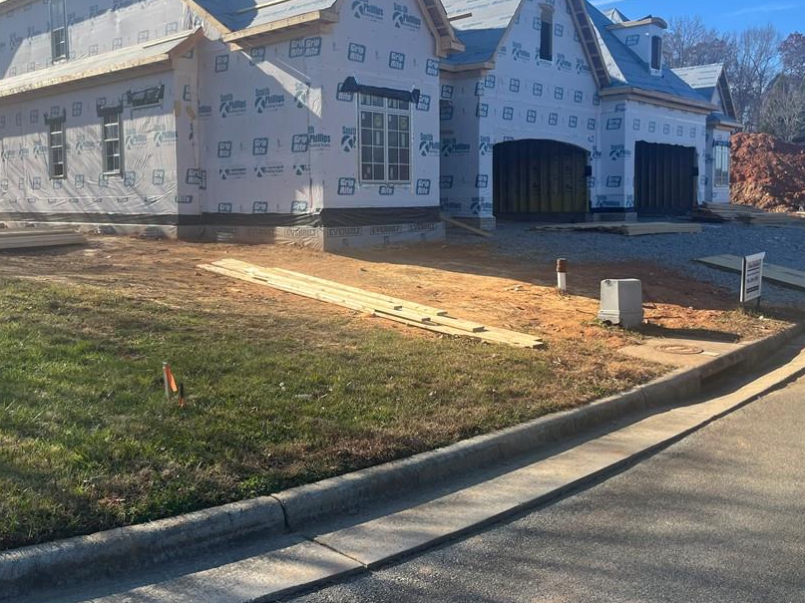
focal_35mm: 33
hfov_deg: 55.3
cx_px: 370
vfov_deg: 42.7
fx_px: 767
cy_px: 244
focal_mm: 5.1
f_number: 1.6
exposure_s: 1/2268
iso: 50
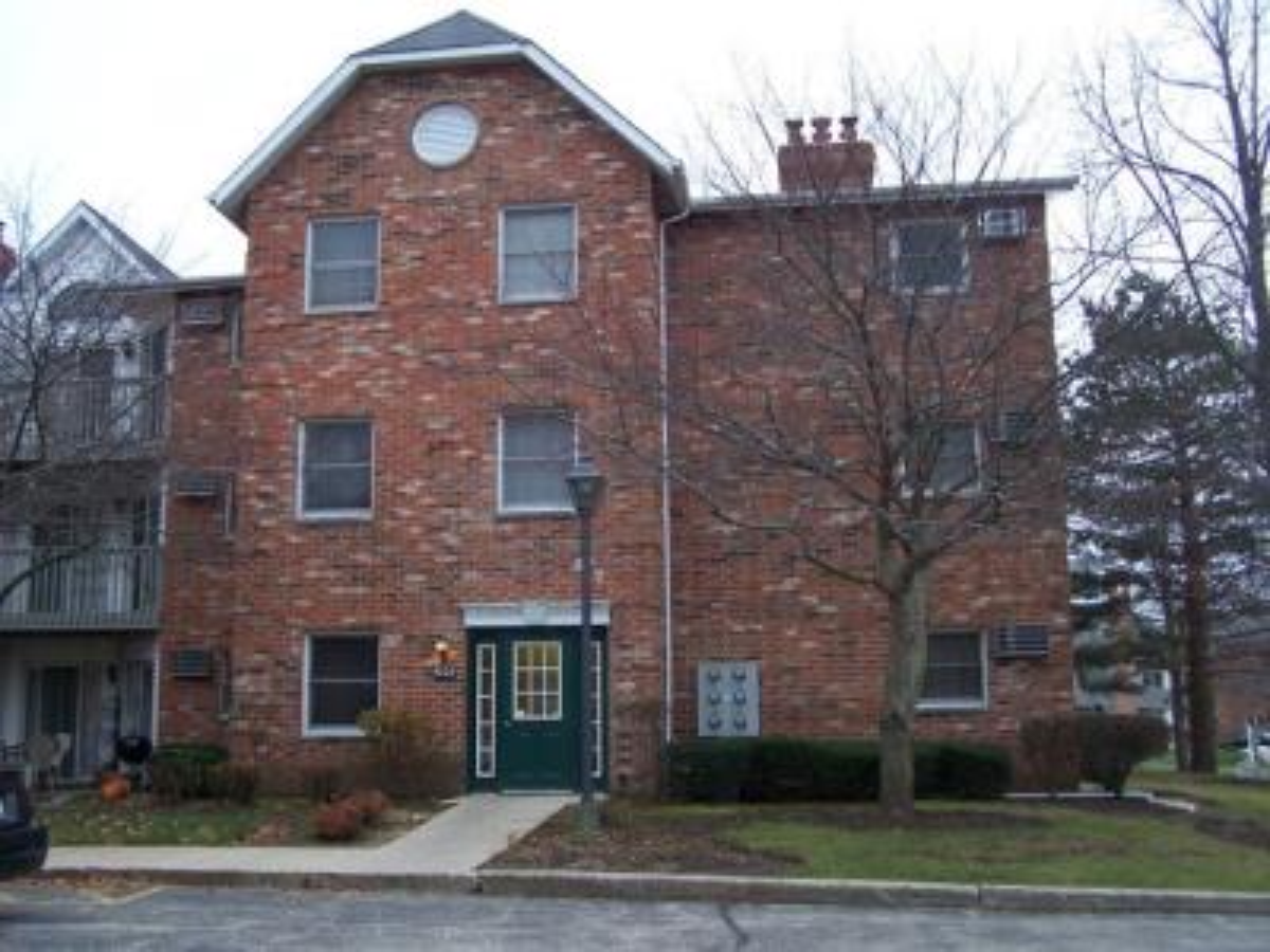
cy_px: 476
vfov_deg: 37.7
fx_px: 1394
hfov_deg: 49.0
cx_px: 635
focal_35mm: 38
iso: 140
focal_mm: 6.3
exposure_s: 1/30
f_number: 2.8
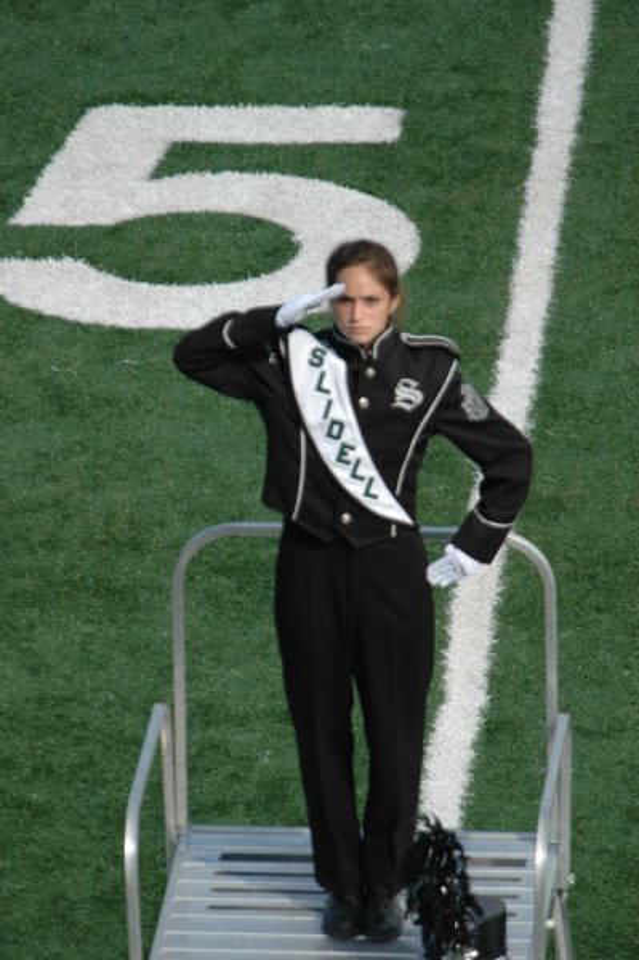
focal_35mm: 600
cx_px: 320
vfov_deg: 3.4
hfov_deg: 2.3
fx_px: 16001
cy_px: 480
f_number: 5.6
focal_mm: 400
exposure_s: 1/500
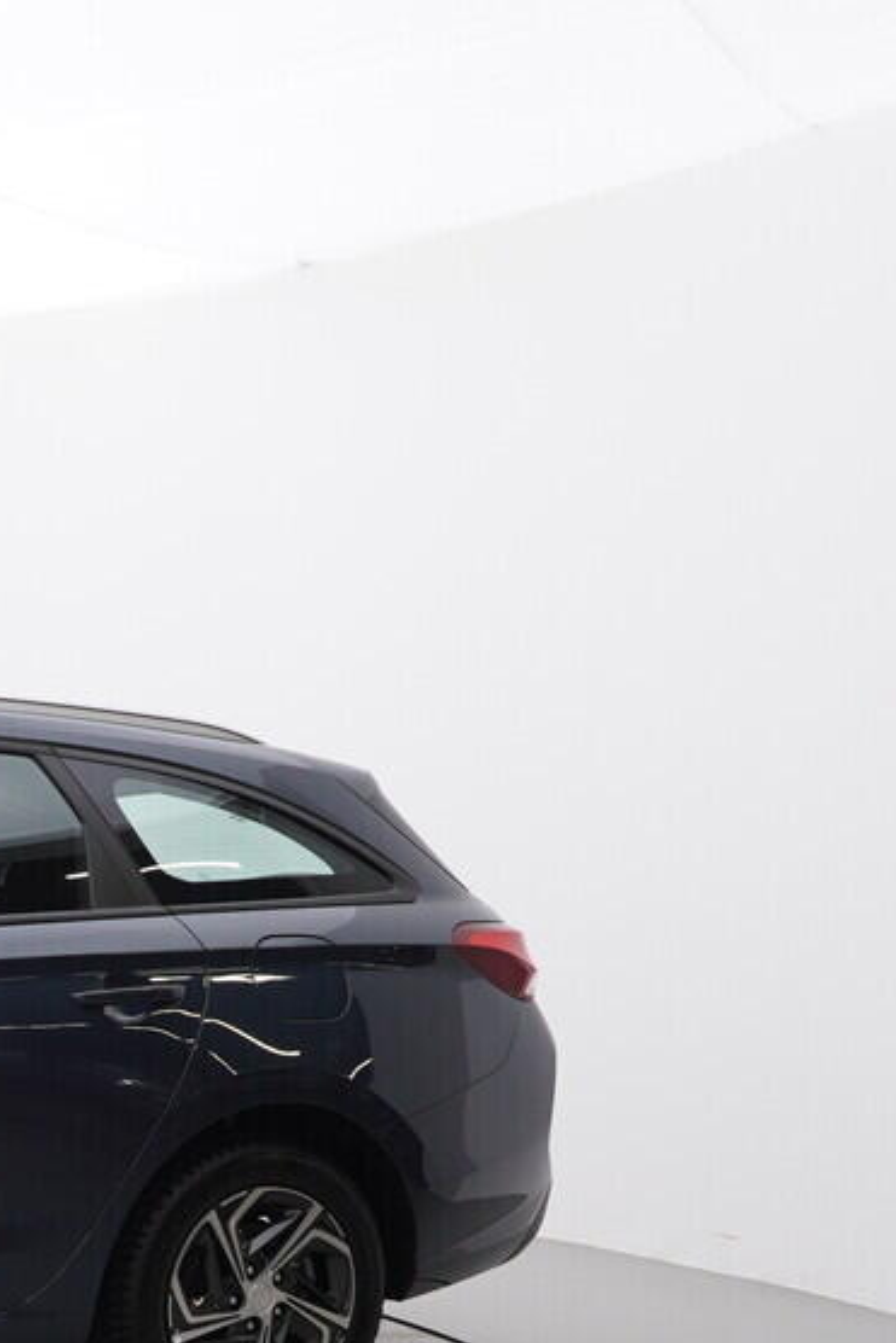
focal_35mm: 58
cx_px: -611
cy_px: 1135
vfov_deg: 33.0
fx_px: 2175
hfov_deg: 19.0
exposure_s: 1/80
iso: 200
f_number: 5
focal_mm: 15
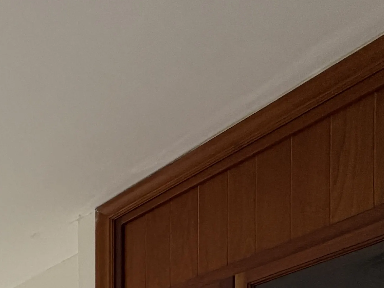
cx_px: -219
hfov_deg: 24.9
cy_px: 519
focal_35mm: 55
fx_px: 610
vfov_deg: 19.7
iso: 64
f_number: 2.2
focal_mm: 2.22
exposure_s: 1/121
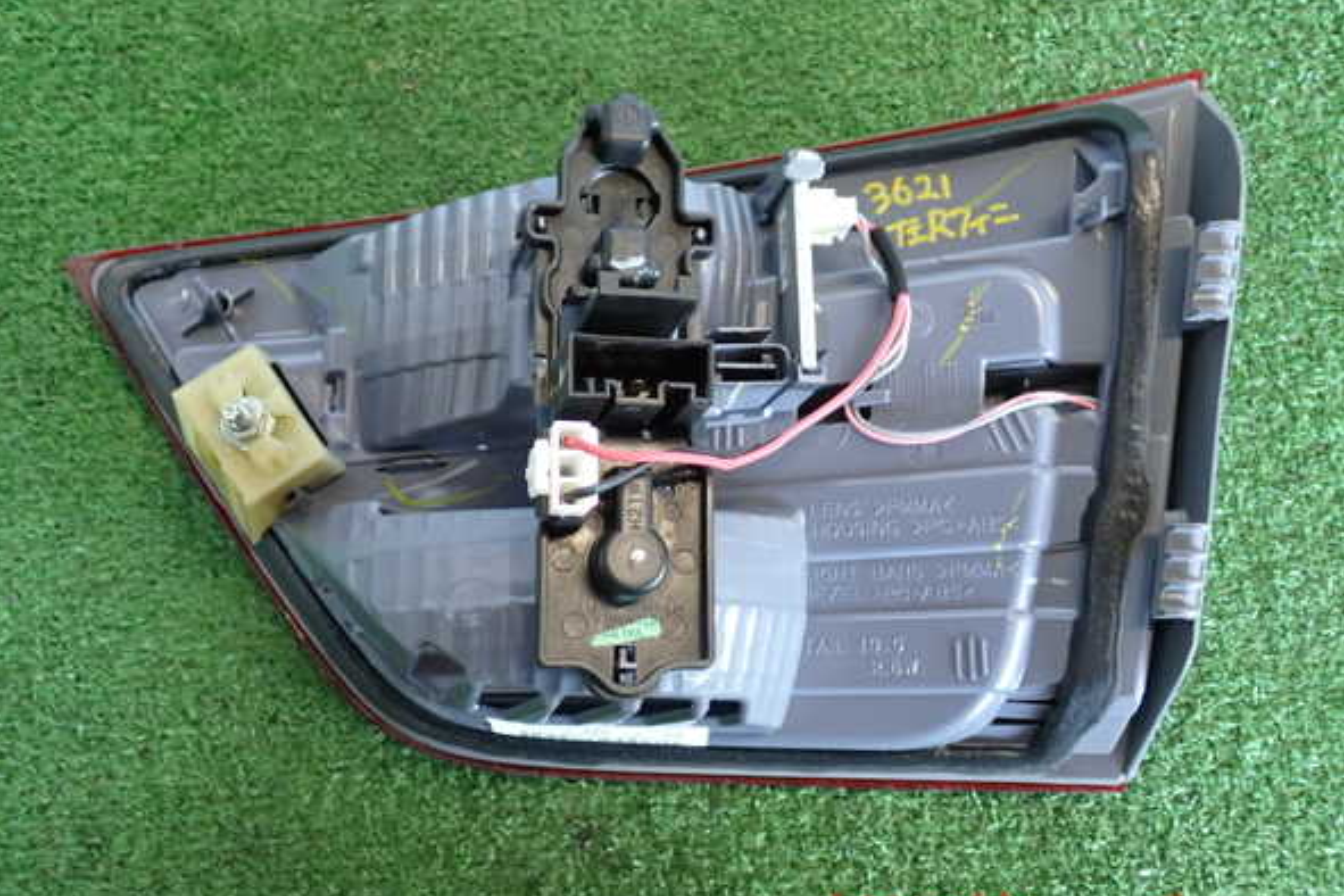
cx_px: 664
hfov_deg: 50.7
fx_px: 1419
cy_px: 434
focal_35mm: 38
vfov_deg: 35.1
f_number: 2.5
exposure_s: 1/40
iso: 400
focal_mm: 6.37
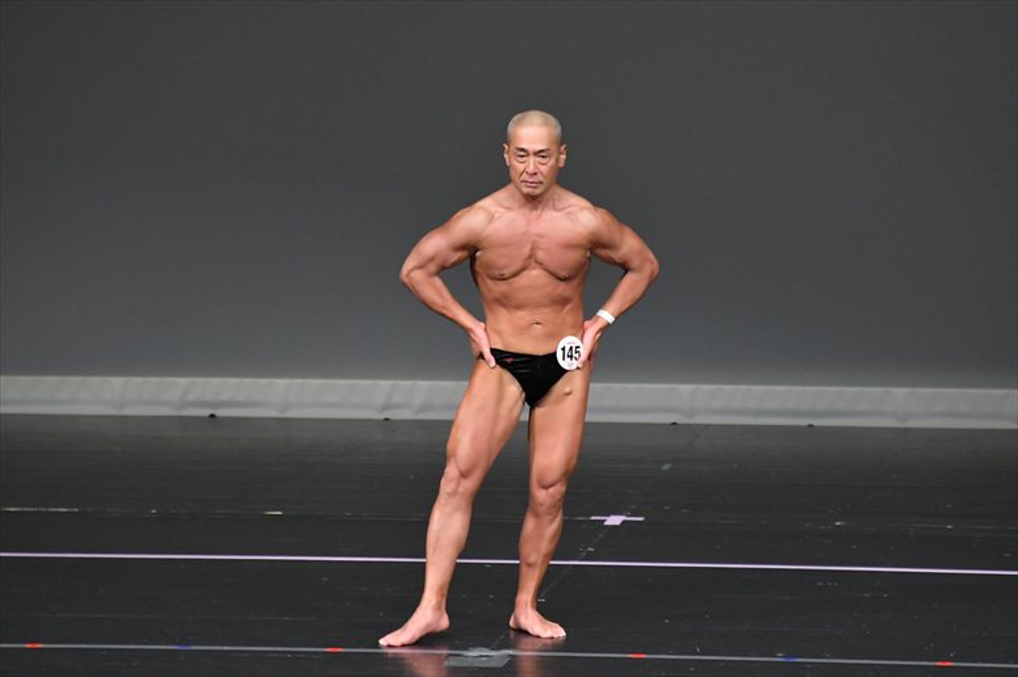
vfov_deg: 3.7
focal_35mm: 375
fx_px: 10599
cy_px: 338
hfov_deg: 5.5
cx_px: 509
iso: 4000
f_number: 5.6
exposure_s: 1/400
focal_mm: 250
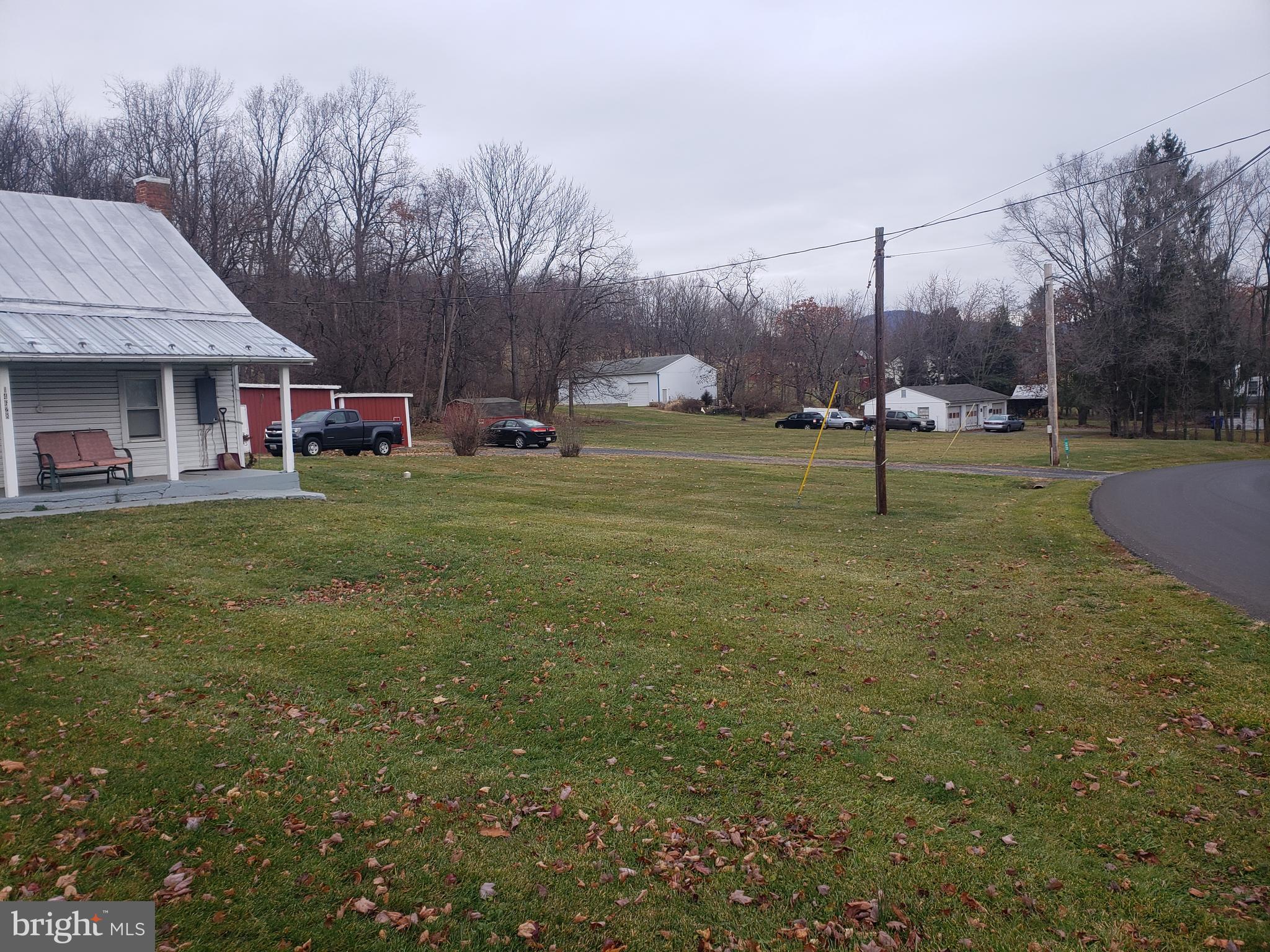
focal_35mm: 26
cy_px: 476
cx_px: 635
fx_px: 954
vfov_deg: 53.1
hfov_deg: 67.3
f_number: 2.4
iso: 50
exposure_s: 1/119
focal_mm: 4.3
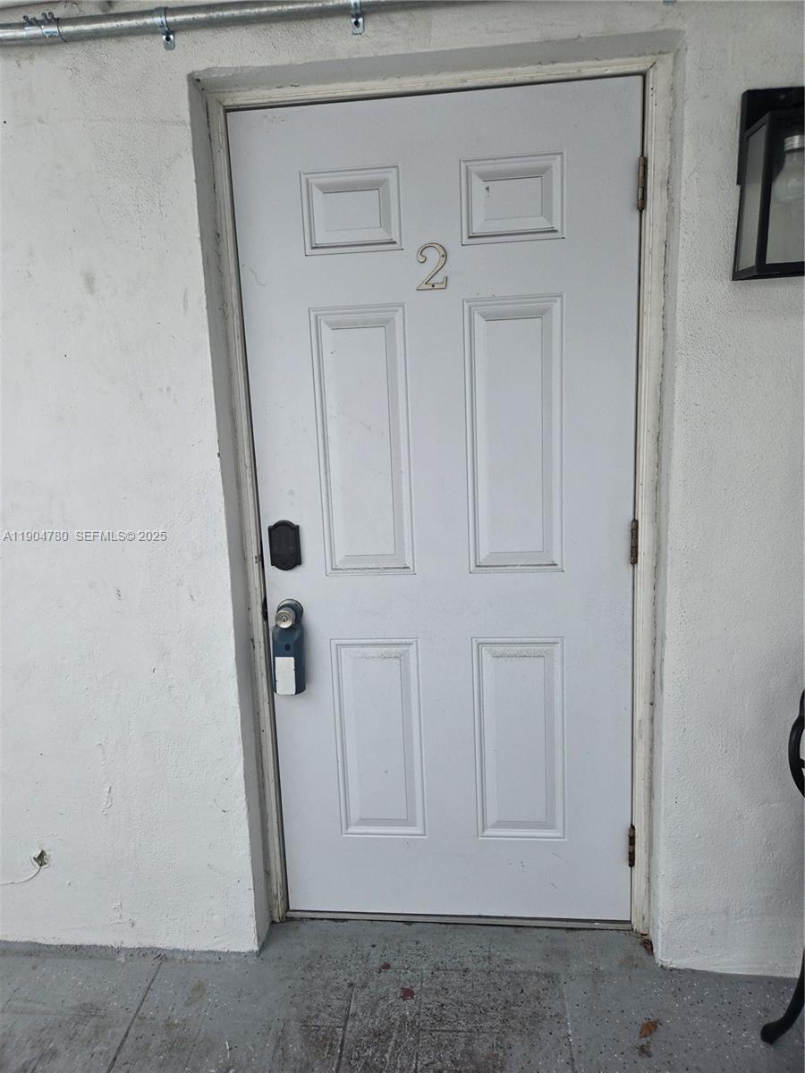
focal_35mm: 23
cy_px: 536
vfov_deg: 73.9
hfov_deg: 58.9
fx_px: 713
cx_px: 402
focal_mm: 5.4
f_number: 1.8
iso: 25
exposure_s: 1/963
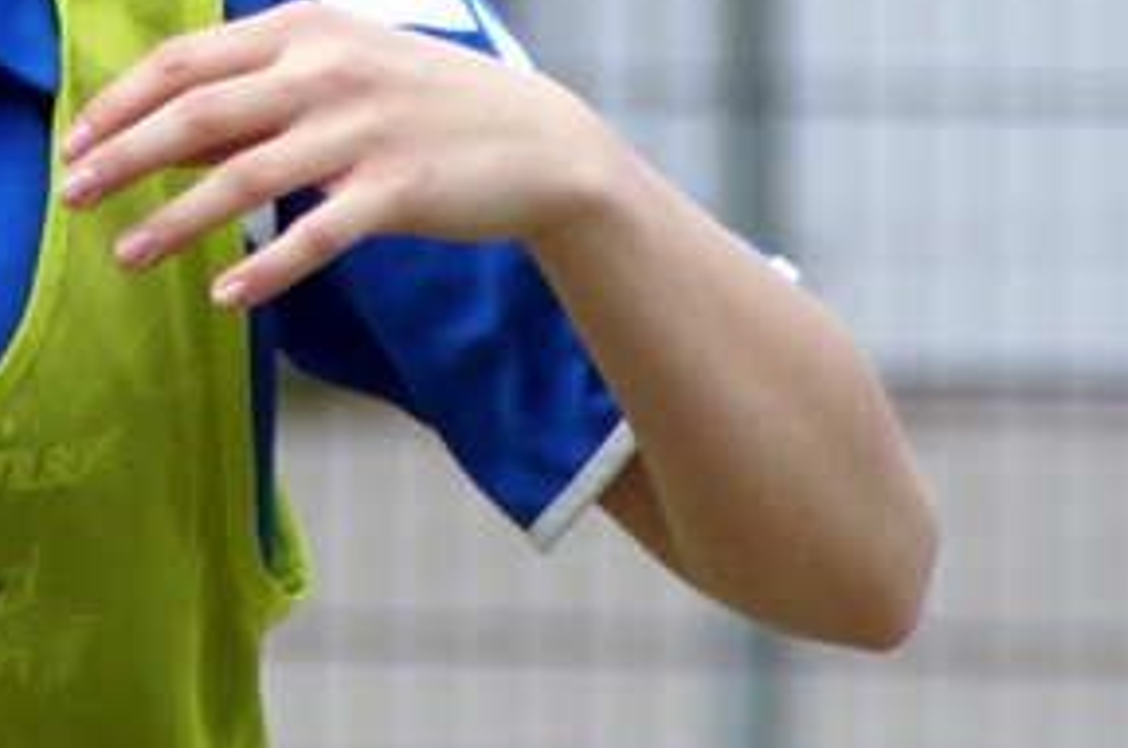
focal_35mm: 1335
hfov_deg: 1.5
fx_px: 41760
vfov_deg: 1.0
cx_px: 227
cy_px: -10
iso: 400
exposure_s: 1/800
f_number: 6.3
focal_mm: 250
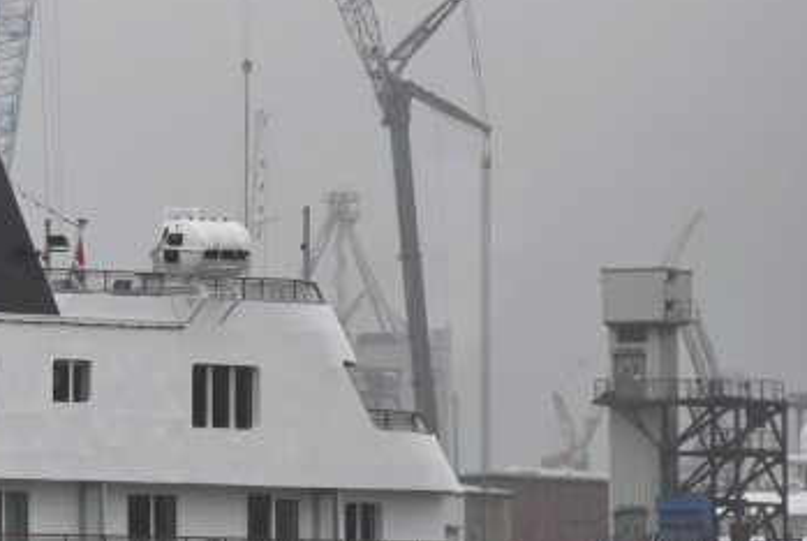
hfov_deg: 5.8
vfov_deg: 3.9
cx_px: -365
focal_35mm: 352
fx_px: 7904
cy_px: 443
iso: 250
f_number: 4
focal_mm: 120
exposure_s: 1/500
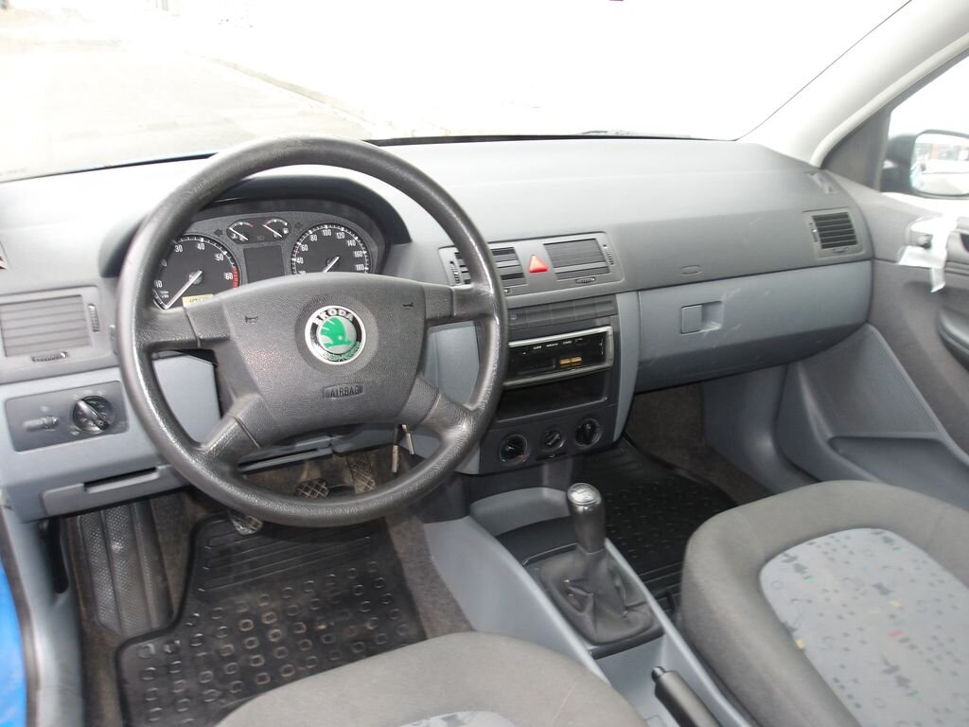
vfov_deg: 51.4
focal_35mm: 27
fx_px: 756
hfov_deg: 65.3
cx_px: 484
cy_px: 364
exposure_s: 1/19
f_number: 3
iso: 200
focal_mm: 4.9
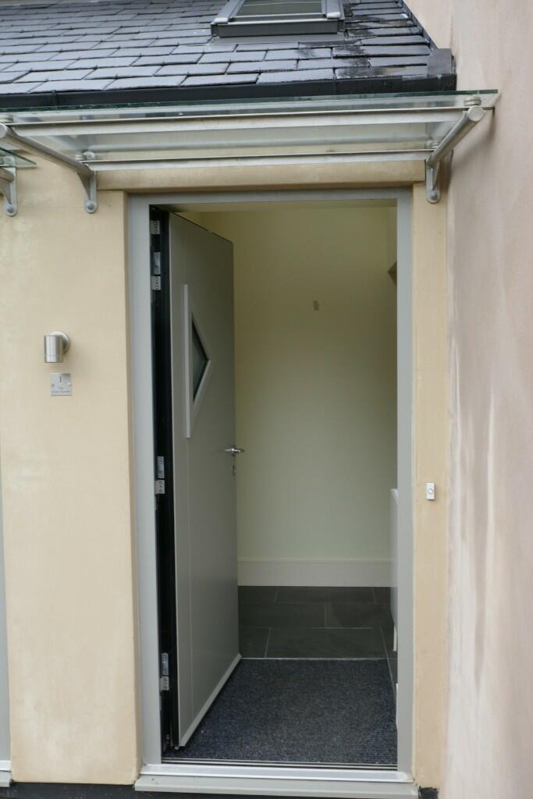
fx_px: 710
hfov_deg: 41.1
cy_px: 400
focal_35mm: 32
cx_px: 266
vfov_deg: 58.7
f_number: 6.3
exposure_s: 1/80
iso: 250
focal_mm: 11.7
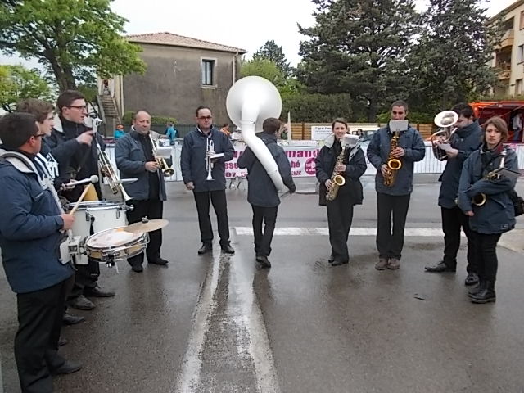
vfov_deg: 49.7
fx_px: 424
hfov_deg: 63.4
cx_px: 262
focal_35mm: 28
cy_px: 196
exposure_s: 1/125
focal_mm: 4
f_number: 2.7
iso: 80
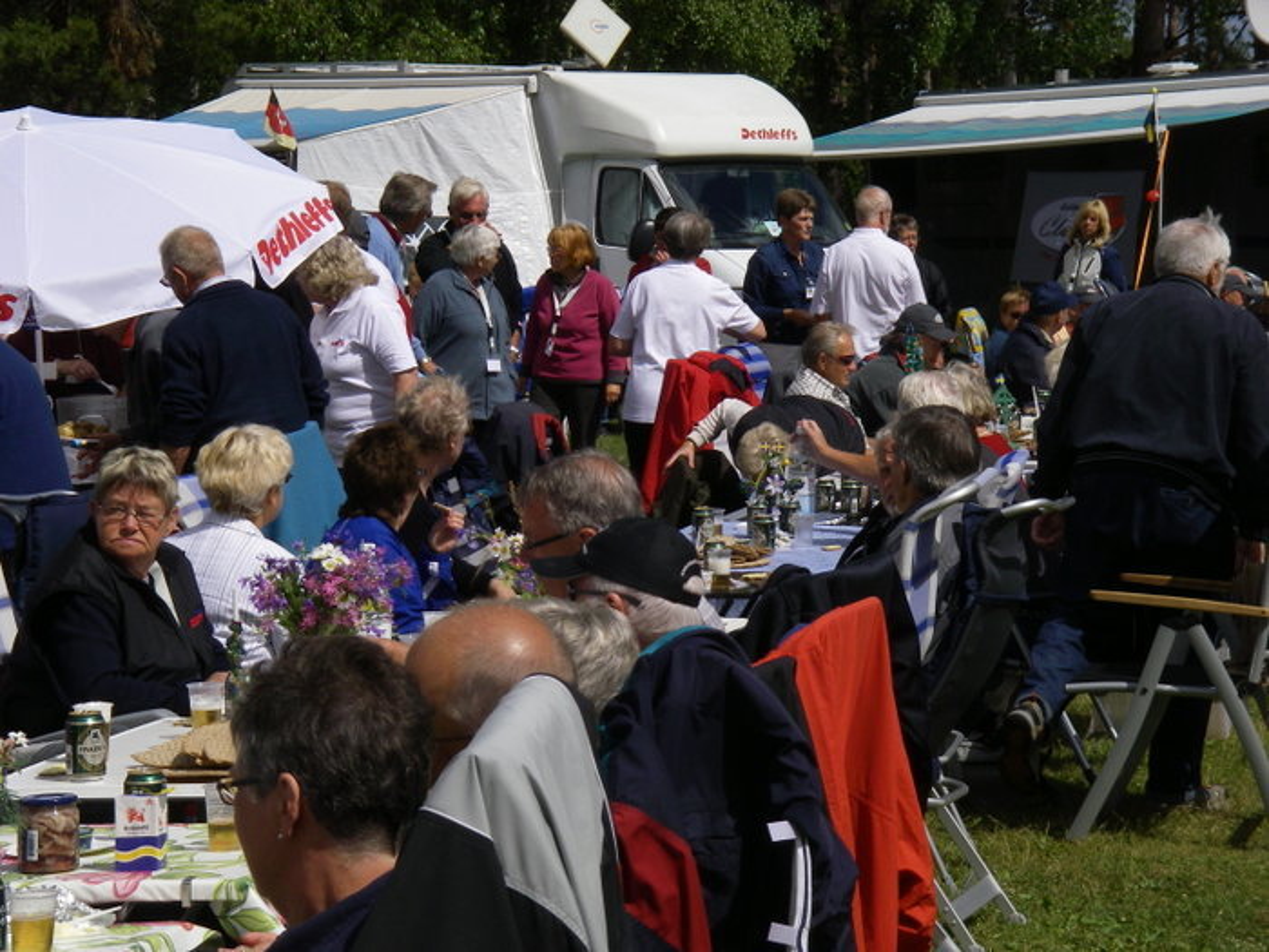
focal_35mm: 114
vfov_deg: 13.0
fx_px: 4179
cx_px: 634
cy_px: 476
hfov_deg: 17.3
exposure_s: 1/400
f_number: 8
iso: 64
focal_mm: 18.9
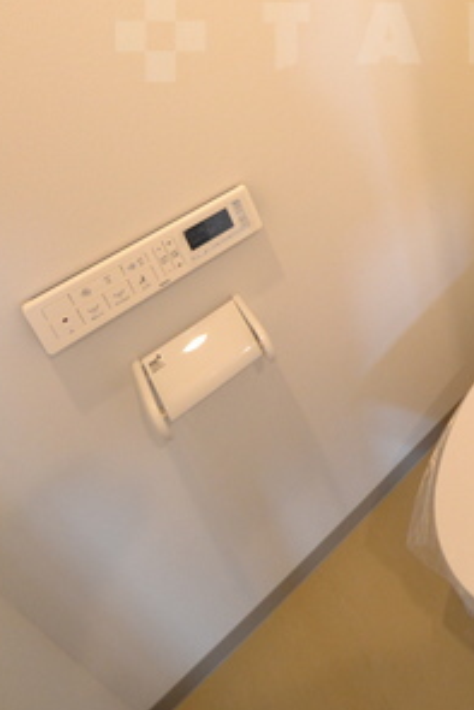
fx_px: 513
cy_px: 36
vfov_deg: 56.7
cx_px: 478
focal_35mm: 26
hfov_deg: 42.6
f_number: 4.5
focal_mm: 8
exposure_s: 1/60
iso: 1600
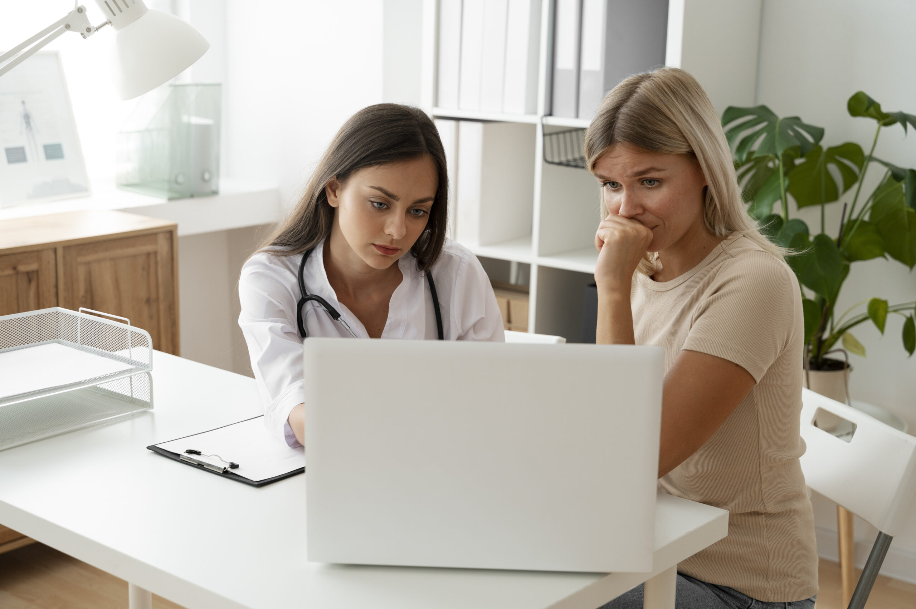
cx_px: 458
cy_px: 304
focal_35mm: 52
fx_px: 1322
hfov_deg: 38.2
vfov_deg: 26.0
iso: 500
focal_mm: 52
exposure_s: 1/250
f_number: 4
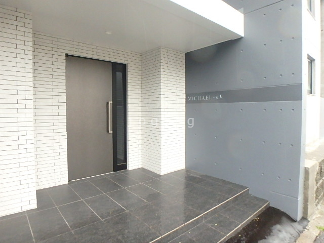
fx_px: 197
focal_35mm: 21
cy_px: 122
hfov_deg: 79.0
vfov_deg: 63.4
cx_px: 162
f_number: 3.5
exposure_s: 1/60
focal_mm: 3.7
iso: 800
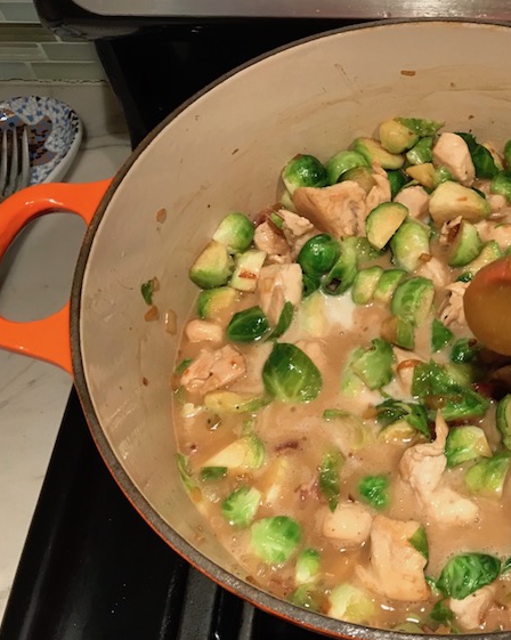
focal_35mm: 39
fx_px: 738
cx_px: 417
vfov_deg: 46.9
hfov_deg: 36.7
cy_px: 306
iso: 40
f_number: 1.8
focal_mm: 3.99
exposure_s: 1/20
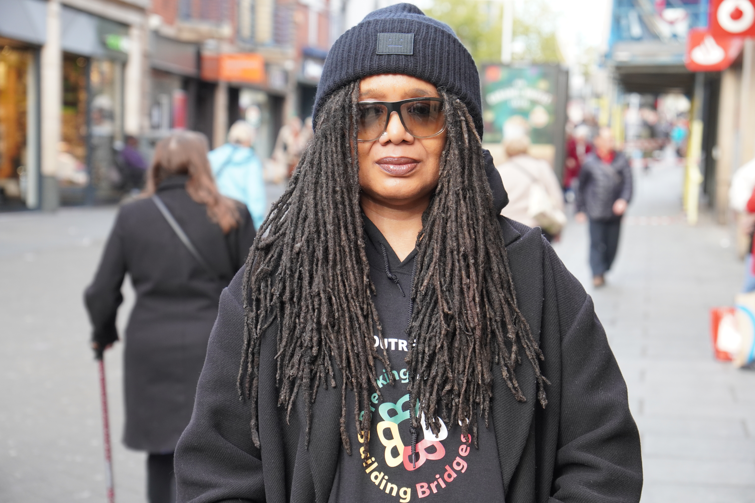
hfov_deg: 25.5
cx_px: 378
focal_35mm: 80
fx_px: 1667
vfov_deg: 17.2
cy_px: 252
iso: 500
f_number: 4
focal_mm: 53
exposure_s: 1/160
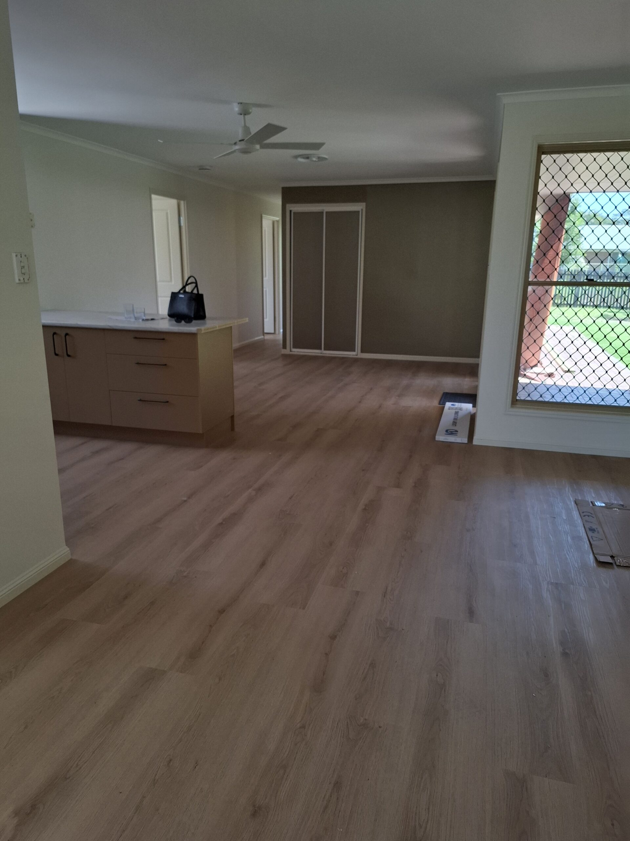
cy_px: 420
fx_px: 558
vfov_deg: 73.9
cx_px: 315
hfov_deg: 58.9
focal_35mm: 23
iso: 64
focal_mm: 5.54
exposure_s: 1/100
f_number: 1.8
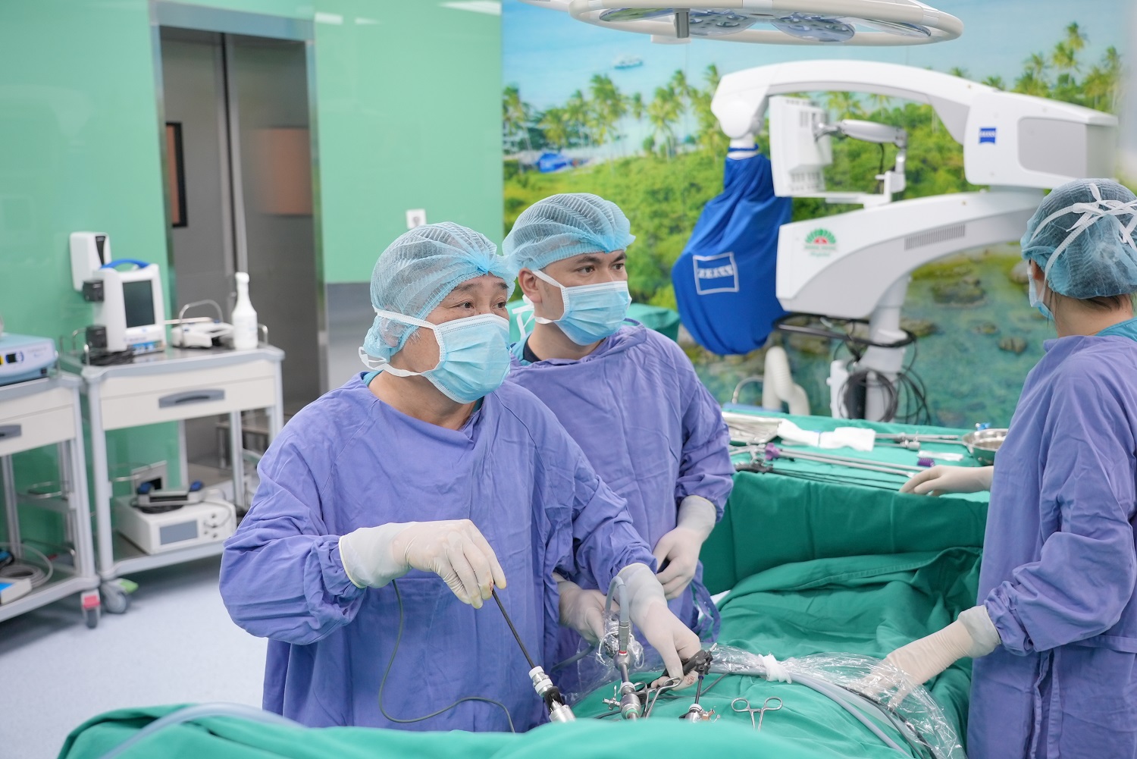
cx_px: 568
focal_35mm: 36
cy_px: 380
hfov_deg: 53.1
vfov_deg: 36.9
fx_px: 1137
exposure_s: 1/160
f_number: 4
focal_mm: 36
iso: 1000
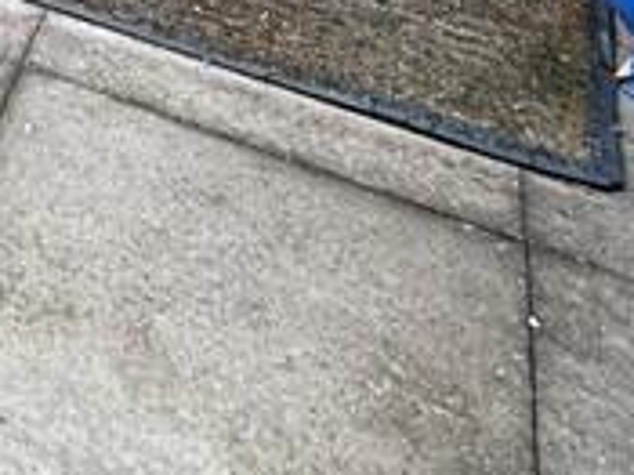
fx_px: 1501
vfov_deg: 13.4
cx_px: -554
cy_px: -660
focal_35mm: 82
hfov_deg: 18.1
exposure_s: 1/99
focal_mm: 2.22
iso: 80
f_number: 2.2
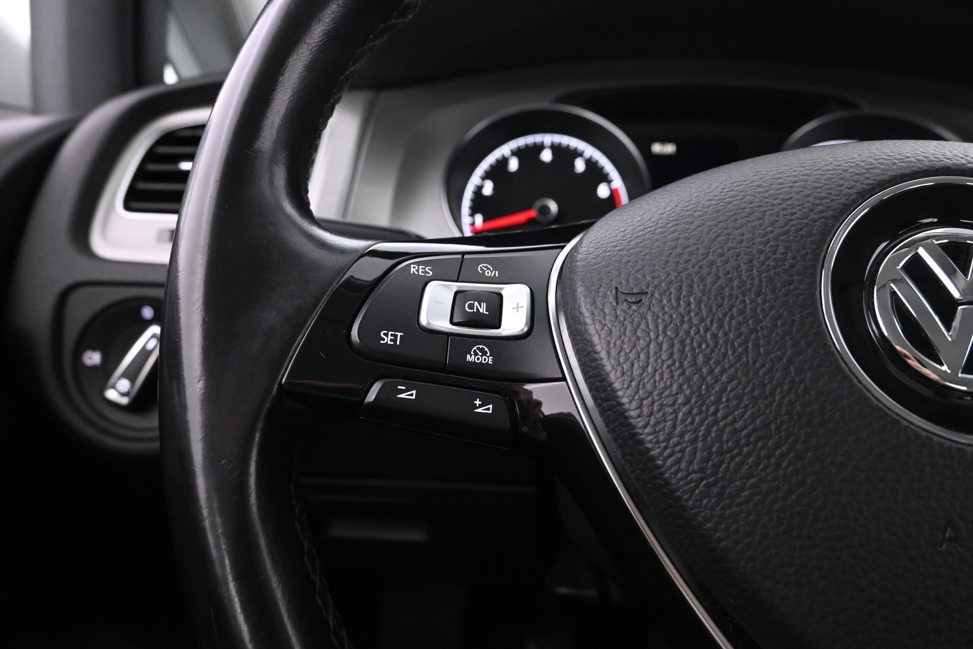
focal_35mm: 24
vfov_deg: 53.1
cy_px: 324
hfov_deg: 73.7
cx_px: 486
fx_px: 649
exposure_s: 1/15
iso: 2500
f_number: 5
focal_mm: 16
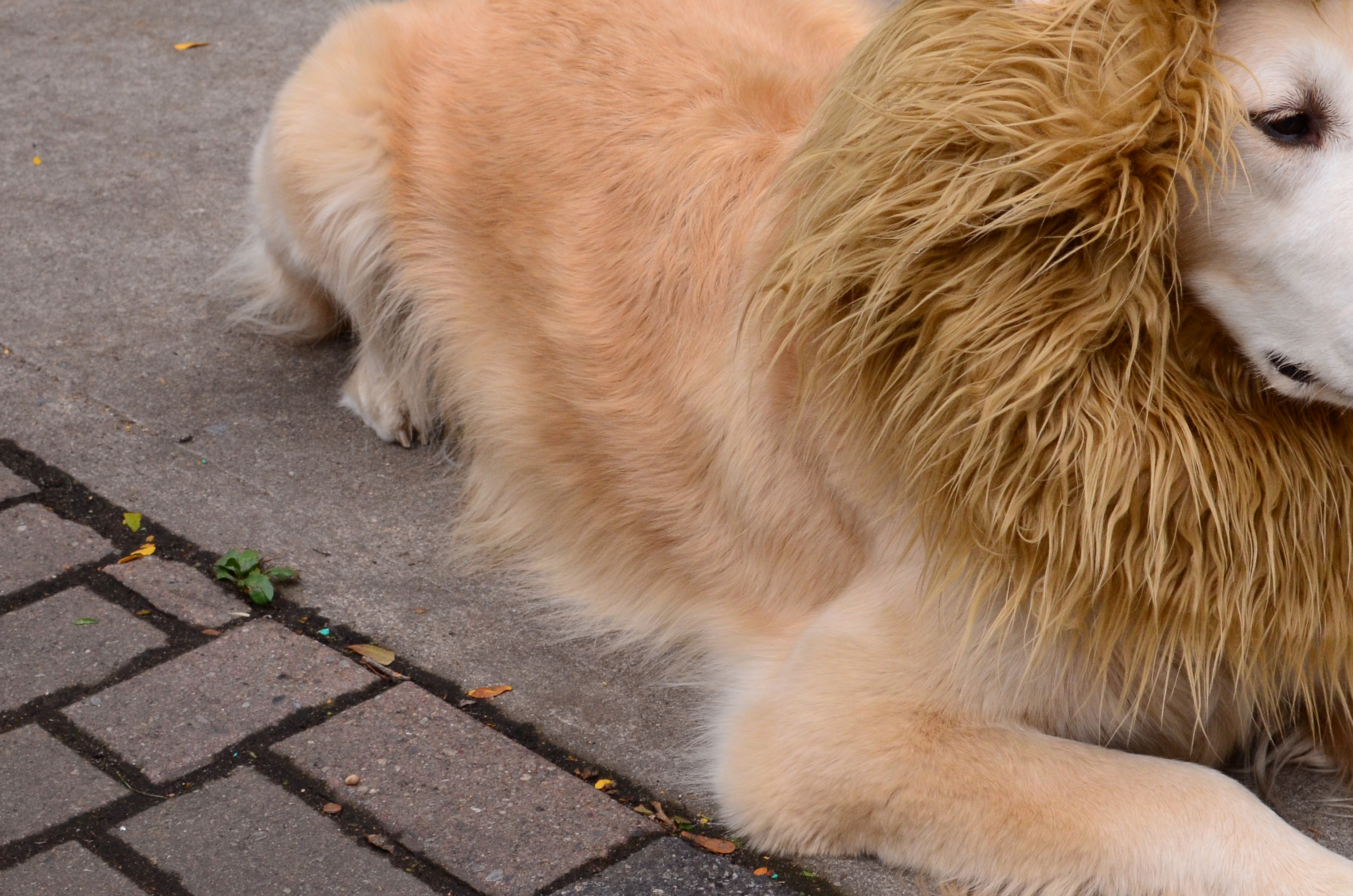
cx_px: 899
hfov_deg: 23.4
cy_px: 322
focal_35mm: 87
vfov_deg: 15.6
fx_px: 3257
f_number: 8
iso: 640
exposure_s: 1/160
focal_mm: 35
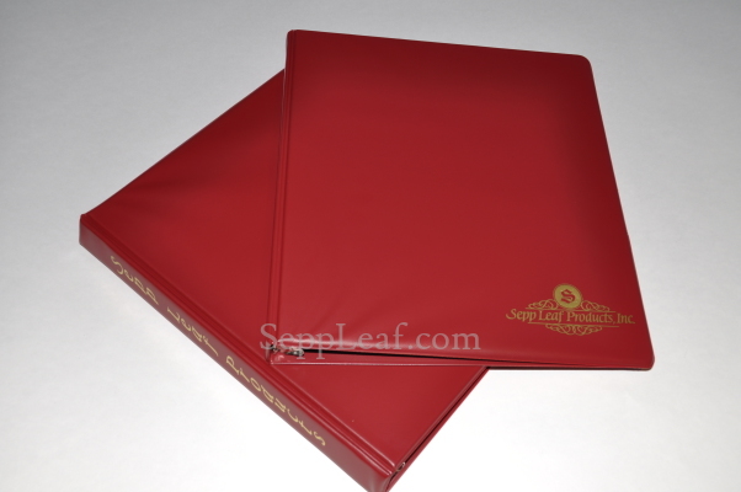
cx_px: 370
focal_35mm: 39
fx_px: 802
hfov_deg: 49.6
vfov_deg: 34.1
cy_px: 246
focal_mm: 26
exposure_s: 1/160
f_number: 9
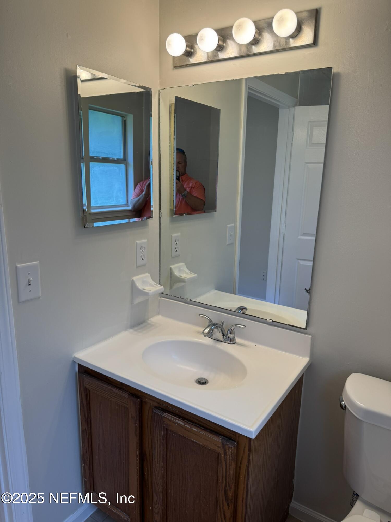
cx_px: 196
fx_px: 361
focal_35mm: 24
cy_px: 261
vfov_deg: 71.6
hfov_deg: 56.8
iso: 64
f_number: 1.78
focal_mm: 6.76
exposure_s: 1/120
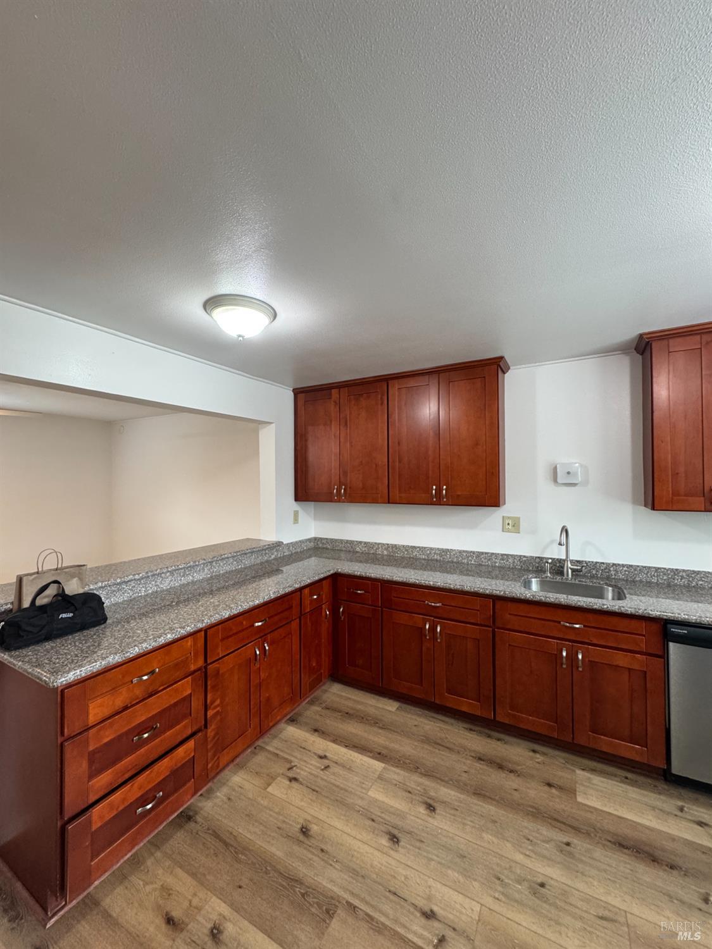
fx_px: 384
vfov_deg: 102.1
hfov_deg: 85.7
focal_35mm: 14
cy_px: 474
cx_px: 356
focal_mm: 2.22
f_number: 2.2
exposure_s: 1/60
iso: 200
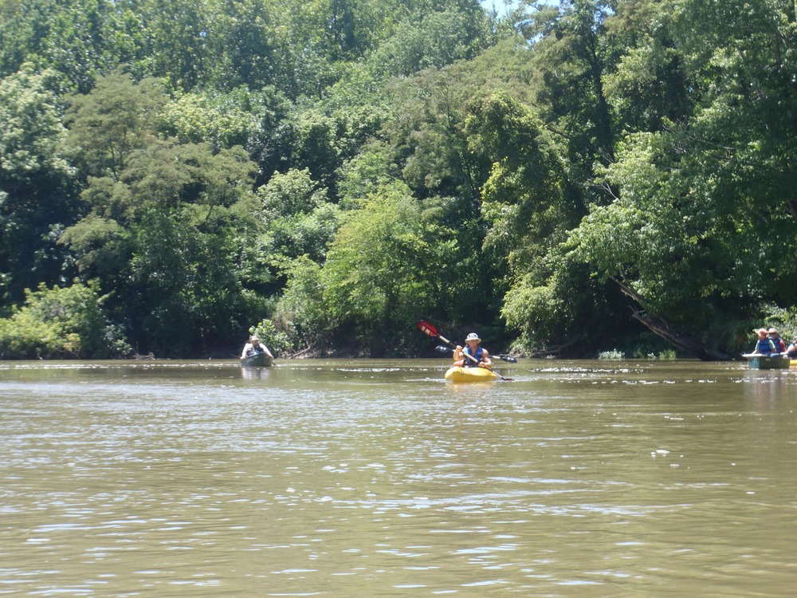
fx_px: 2348
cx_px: 398
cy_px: 299
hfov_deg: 19.3
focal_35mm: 102
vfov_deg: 14.5
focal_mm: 18.2
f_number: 5.1
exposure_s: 1/100
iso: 64
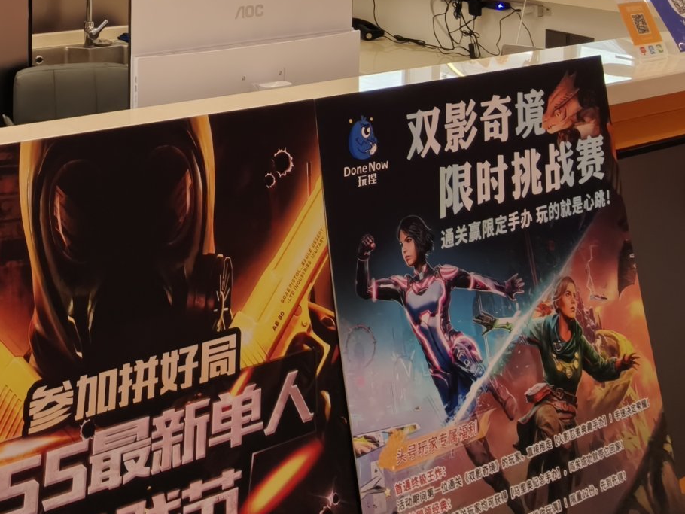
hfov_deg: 37.4
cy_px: -130
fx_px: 891
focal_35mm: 45
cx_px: -8
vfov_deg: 27.6
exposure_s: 1/101
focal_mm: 2.31
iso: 400
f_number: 2
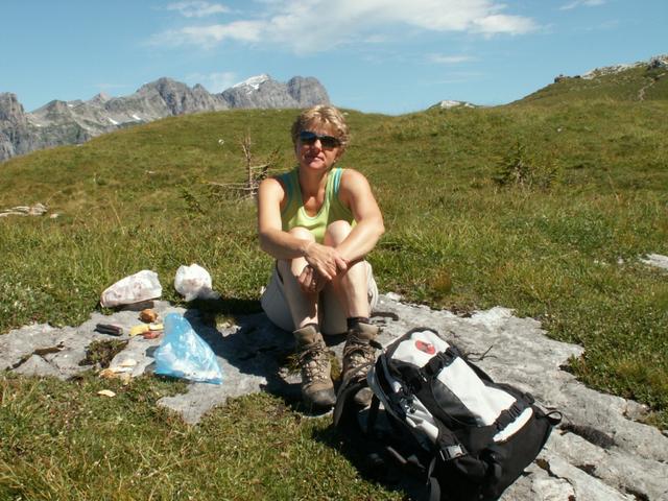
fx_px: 868
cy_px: 250
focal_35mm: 45
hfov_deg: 42.1
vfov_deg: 32.2
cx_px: 334
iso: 50
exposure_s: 1/125
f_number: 8
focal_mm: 7.5
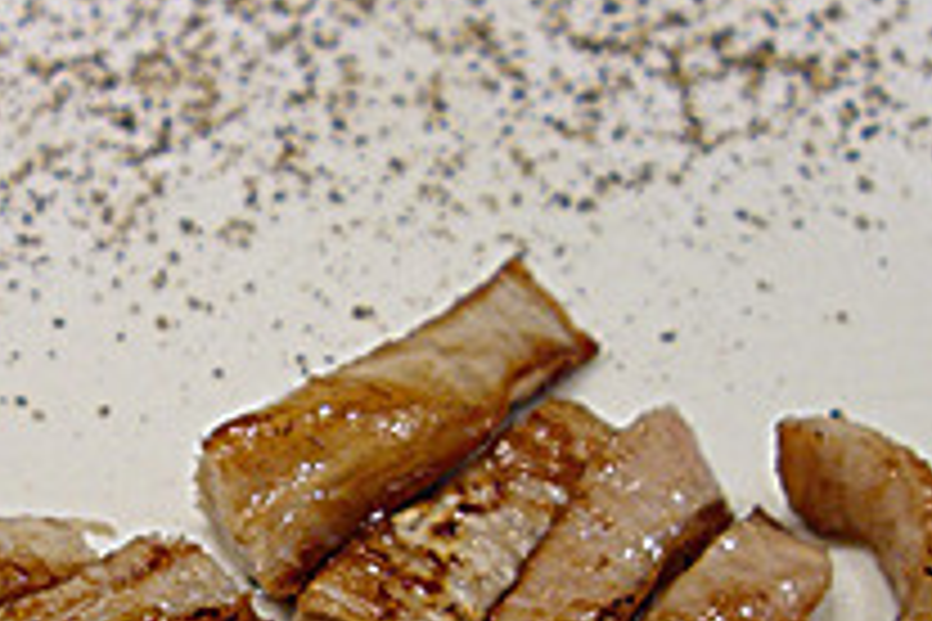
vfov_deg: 12.6
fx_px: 2796
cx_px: 356
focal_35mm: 108
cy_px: 551
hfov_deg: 18.9
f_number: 1.8
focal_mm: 10.4
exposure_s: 1/30
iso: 200
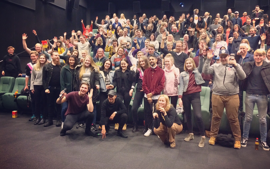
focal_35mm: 31
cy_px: 84
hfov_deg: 61.2
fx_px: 228
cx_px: 136
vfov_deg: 40.6
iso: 320
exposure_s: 1/33
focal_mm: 4.15
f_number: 2.2
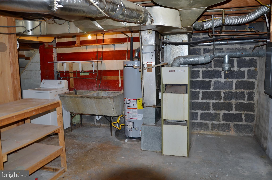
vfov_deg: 47.7
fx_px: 204
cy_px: 90
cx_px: 136
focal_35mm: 27
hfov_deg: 67.5
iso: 250
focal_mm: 18
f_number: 3.5
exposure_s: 1/60
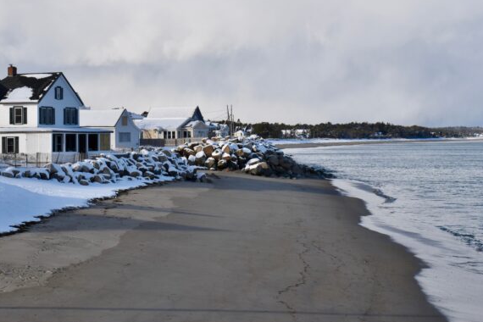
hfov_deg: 34.5
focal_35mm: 58
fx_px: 778
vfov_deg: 23.4
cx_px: 244
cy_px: 160
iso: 200
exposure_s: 1/200
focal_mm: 38
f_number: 16
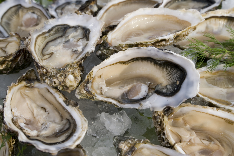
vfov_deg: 25.8
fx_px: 342
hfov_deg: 37.8
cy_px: 78
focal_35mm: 52
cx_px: 117
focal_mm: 35
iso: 100
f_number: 7.1
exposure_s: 1/30
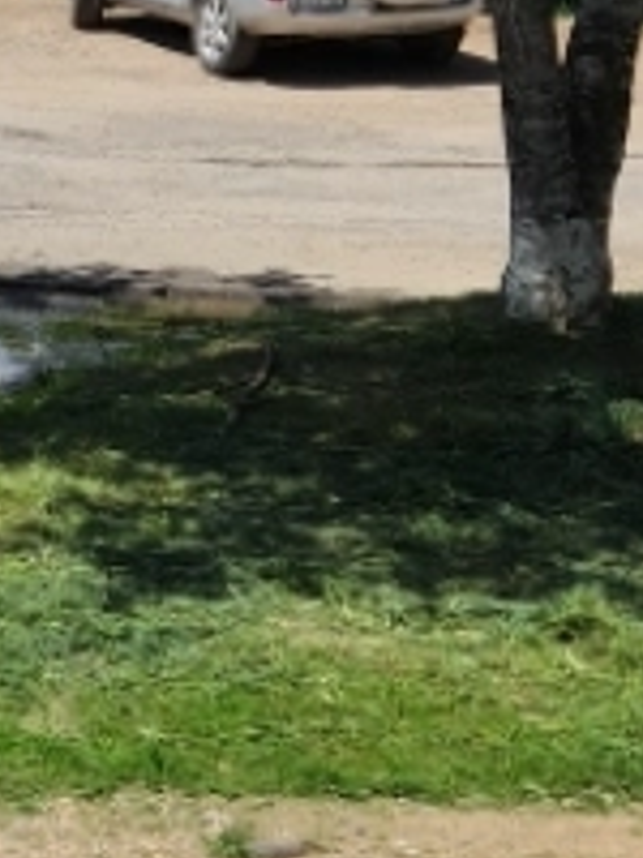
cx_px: -995
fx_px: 3071
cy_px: 275
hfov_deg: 10.1
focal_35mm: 124
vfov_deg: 15.9
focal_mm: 5.4
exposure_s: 1/1737
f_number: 1.8
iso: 20
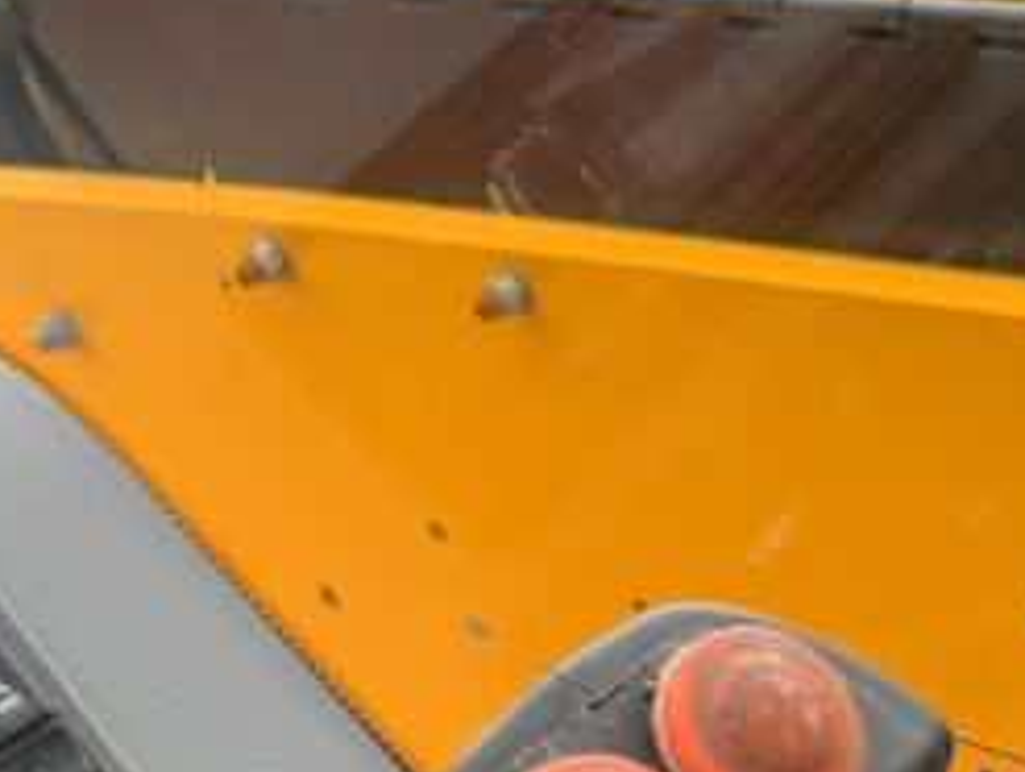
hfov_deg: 15.0
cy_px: 1544
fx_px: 3558
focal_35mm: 120
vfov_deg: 11.2
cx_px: 1610
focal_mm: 3
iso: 20
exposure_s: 1/122
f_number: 1.8
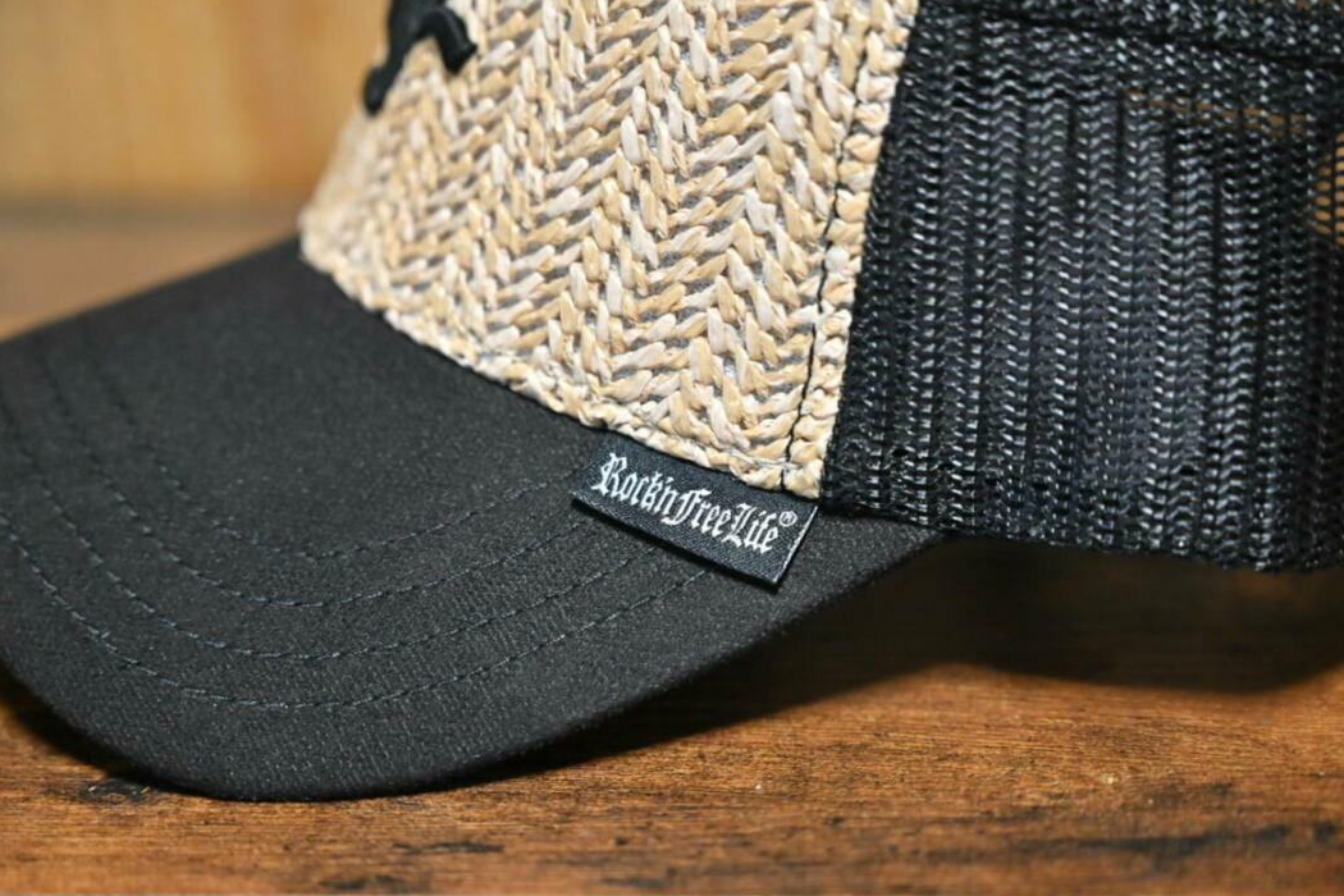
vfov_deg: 18.9
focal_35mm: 72
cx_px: 664
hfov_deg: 28.1
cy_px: 457
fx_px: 2688
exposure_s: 1/80
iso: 2000
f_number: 4
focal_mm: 70
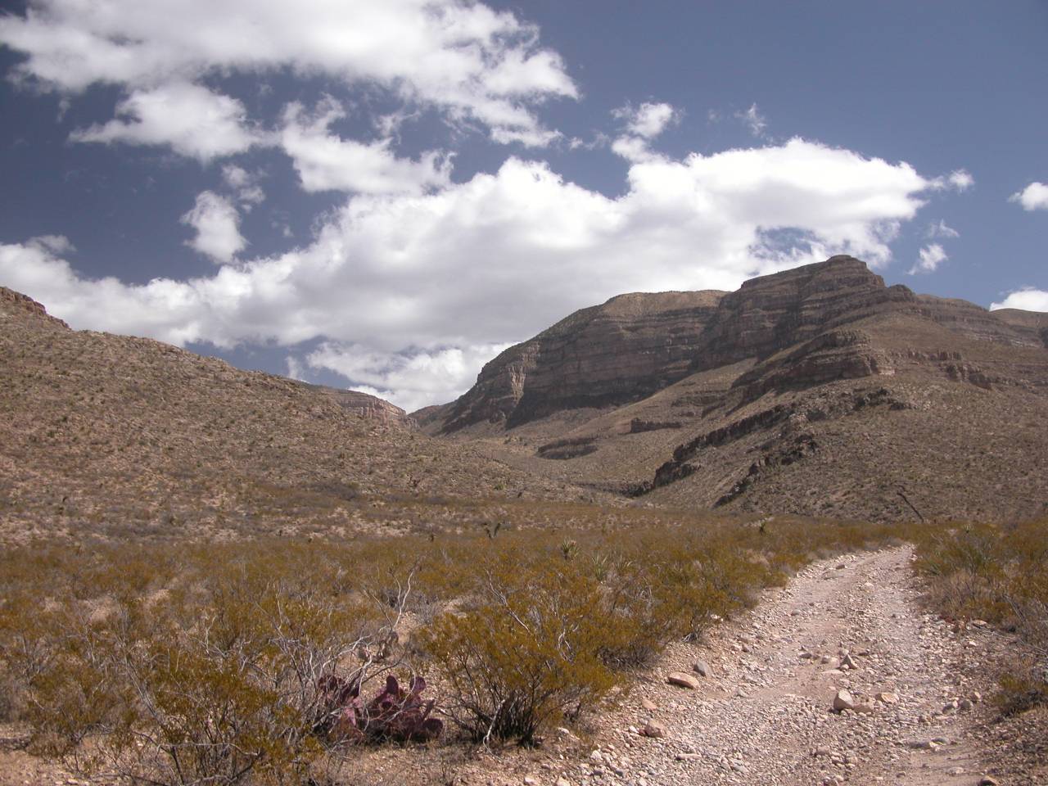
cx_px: 524
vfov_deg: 40.7
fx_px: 1060
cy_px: 393
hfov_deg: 52.6
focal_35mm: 35
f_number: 2.8
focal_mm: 8.9
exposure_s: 1/598
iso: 100
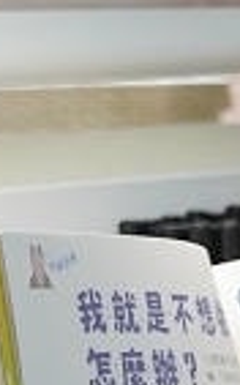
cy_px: 915
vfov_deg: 6.8
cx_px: 1290
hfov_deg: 3.9
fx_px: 3080
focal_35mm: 294
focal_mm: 34
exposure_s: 1/160
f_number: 2.8
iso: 1600
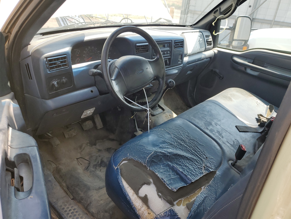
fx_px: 219
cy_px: 110
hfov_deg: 67.3
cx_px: 146
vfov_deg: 53.1
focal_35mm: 26
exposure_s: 1/526
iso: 50
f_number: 1.5
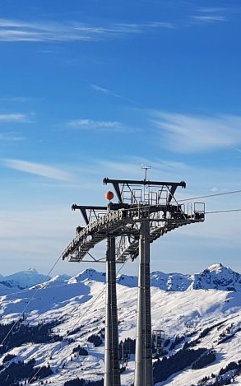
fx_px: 988
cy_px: 58
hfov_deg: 13.9
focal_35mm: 94
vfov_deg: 21.7
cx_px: 68
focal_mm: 4.2
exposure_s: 1/2816
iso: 50
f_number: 1.7
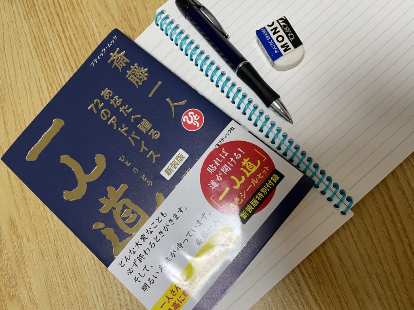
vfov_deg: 53.1
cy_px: 155
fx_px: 311
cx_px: 207
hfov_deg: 67.3
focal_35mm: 26
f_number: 1.6
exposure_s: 1/50
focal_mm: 4.2
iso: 80
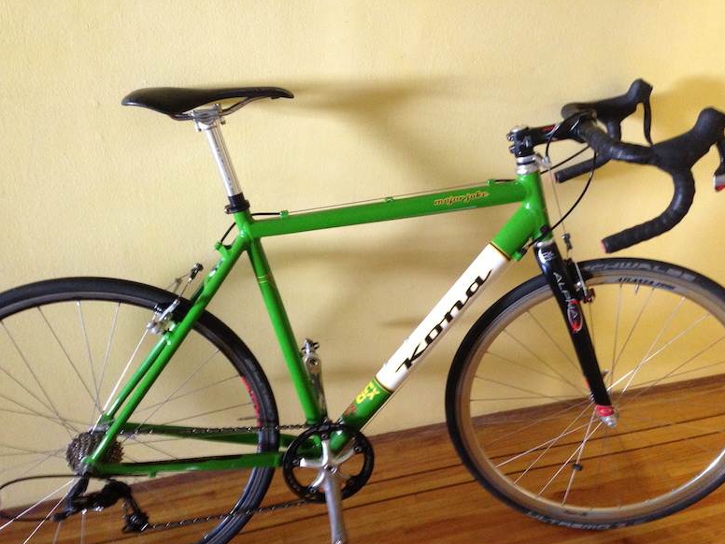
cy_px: 279
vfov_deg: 41.8
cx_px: 373
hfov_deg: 53.9
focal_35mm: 34
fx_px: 712
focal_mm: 4.13
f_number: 2.4
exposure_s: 1/17
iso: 400
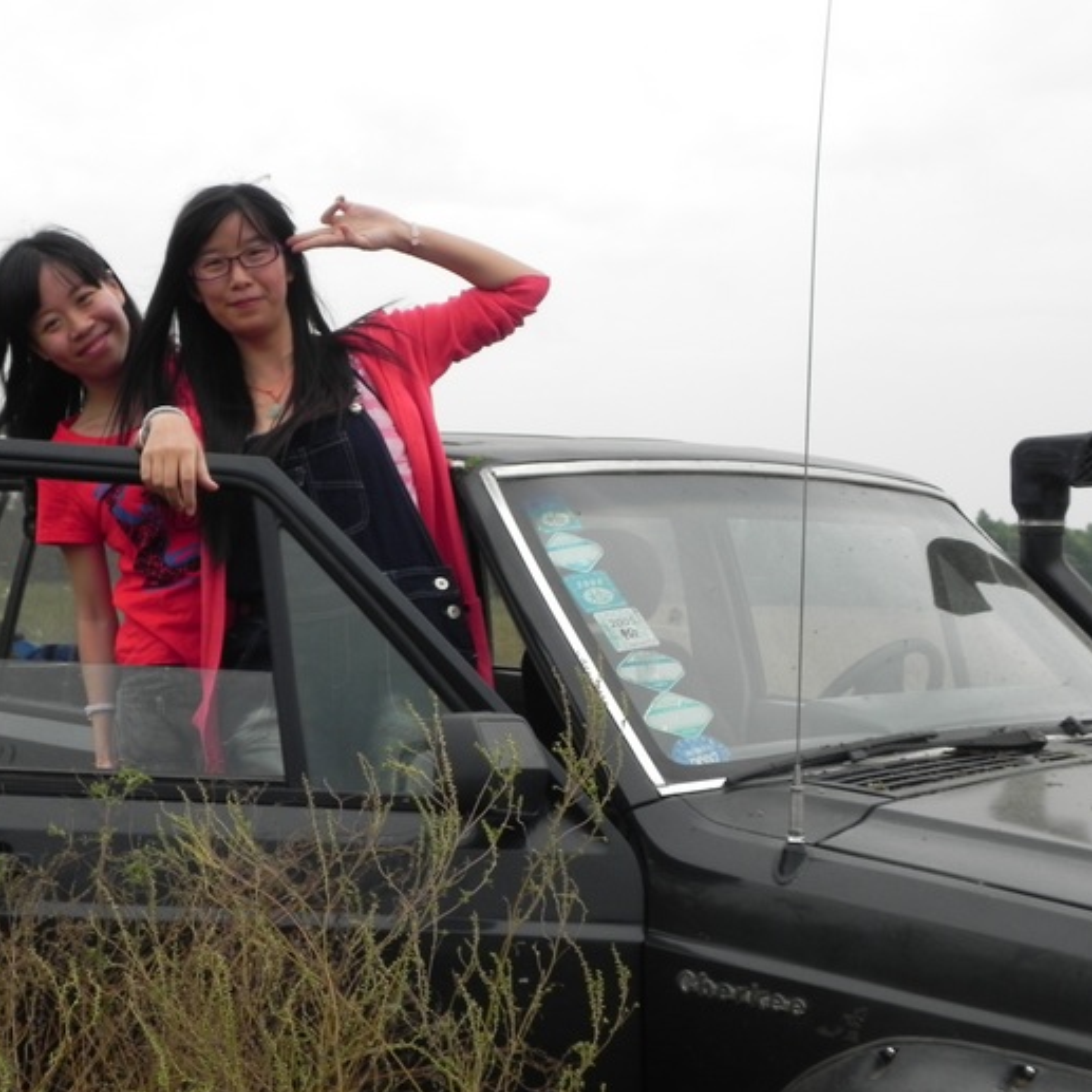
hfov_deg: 30.9
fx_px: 1963
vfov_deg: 31.1
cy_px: 552
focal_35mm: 55
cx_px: 374
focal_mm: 8.2
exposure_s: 1/302
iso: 160
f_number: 5.6
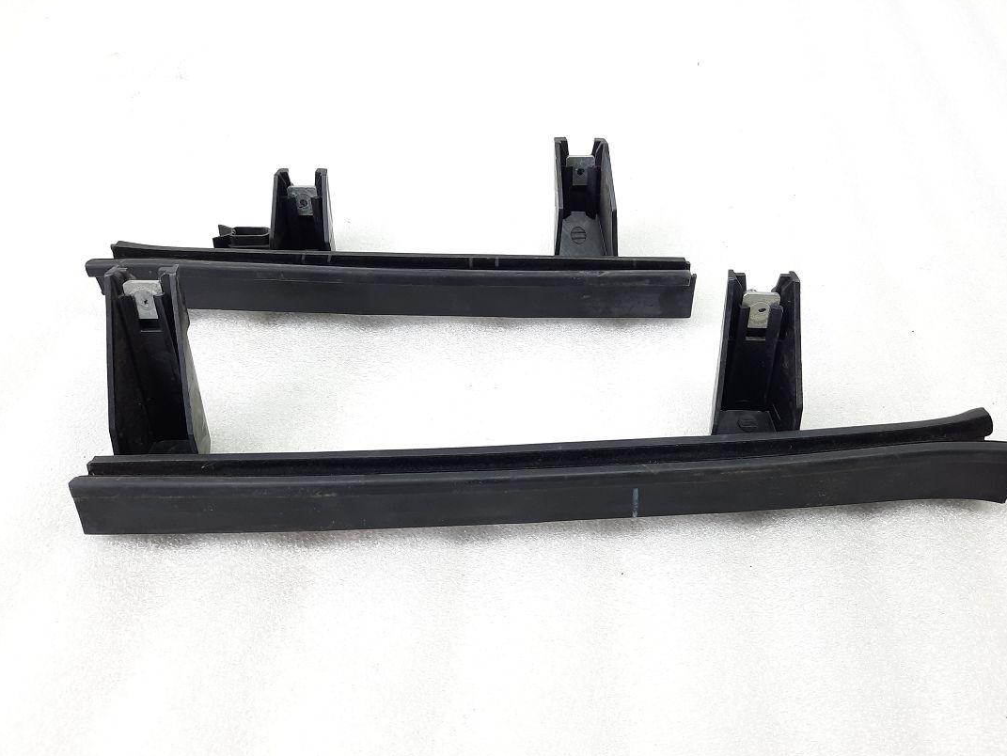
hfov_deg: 63.3
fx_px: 815
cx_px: 547
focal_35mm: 28
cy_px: 354
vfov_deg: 49.7
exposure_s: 1/50
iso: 100
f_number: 2
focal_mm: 4.6
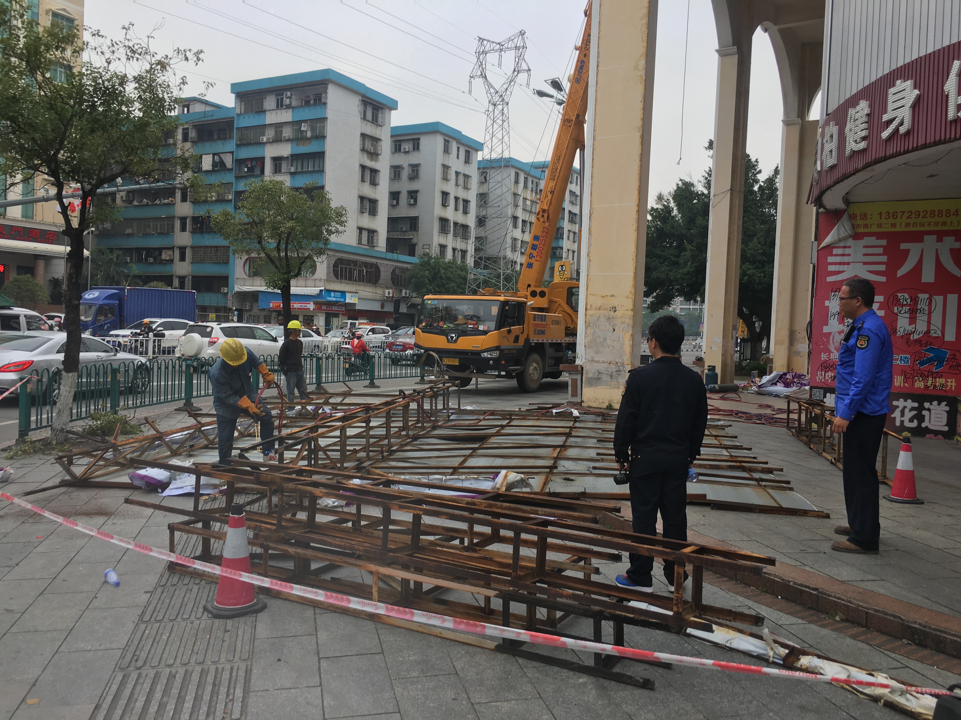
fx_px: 805
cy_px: 360
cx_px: 480
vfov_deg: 48.2
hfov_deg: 61.7
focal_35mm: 29
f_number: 2.2
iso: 25
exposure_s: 1/403
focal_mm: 4.15
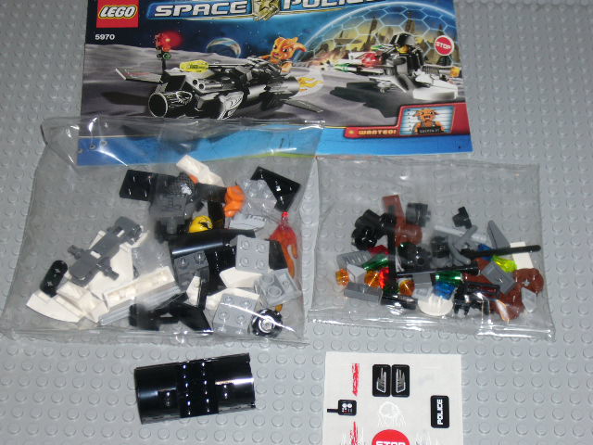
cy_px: 222
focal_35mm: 79
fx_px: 1353
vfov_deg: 18.7
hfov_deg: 24.7
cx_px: 296
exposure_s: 1/60
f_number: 4.3
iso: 80
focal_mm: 13
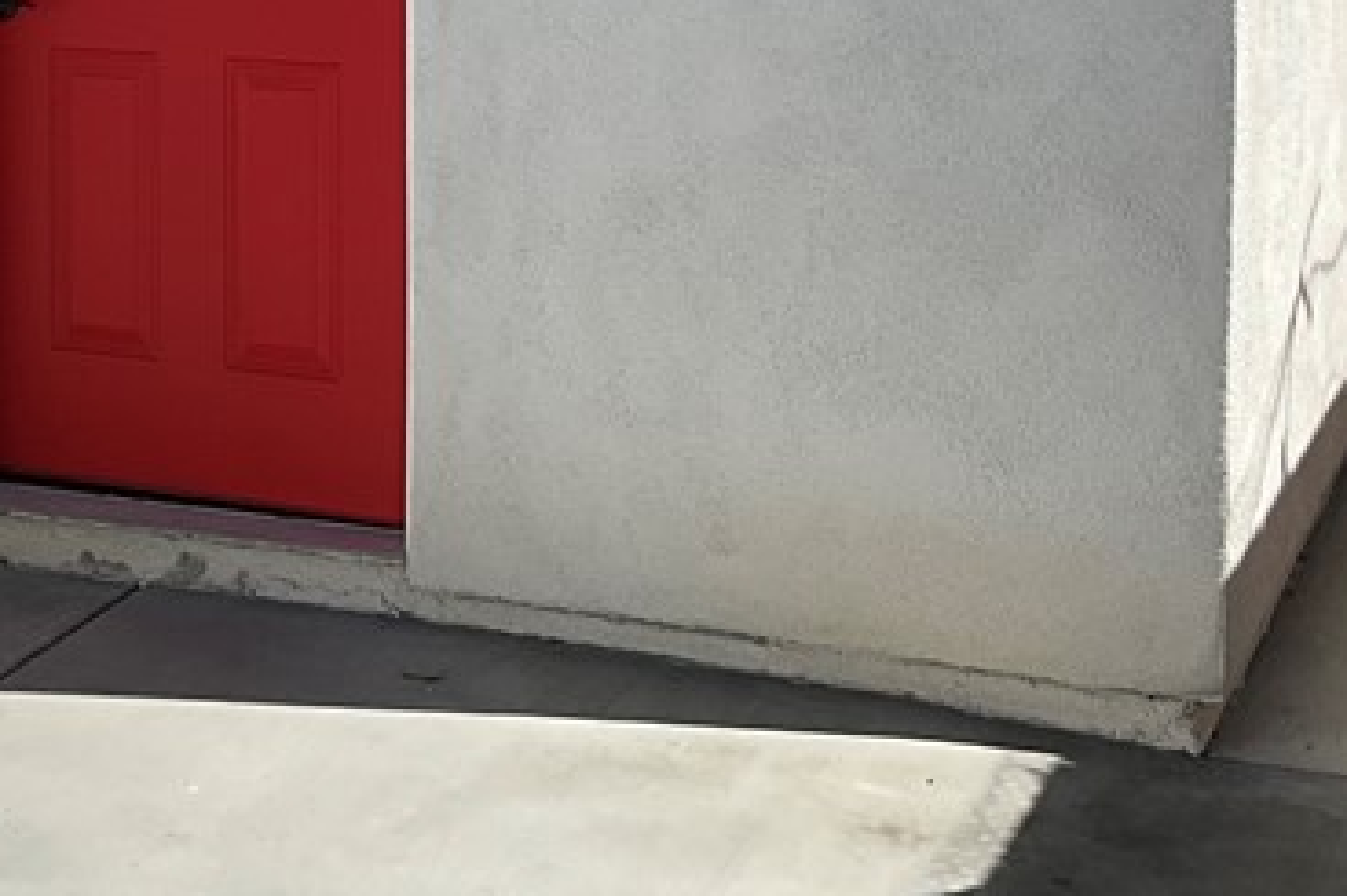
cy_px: -128
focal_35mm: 84
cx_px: 344
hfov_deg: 24.0
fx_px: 3141
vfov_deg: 15.7
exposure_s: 1/4065
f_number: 1.8
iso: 25
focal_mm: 3
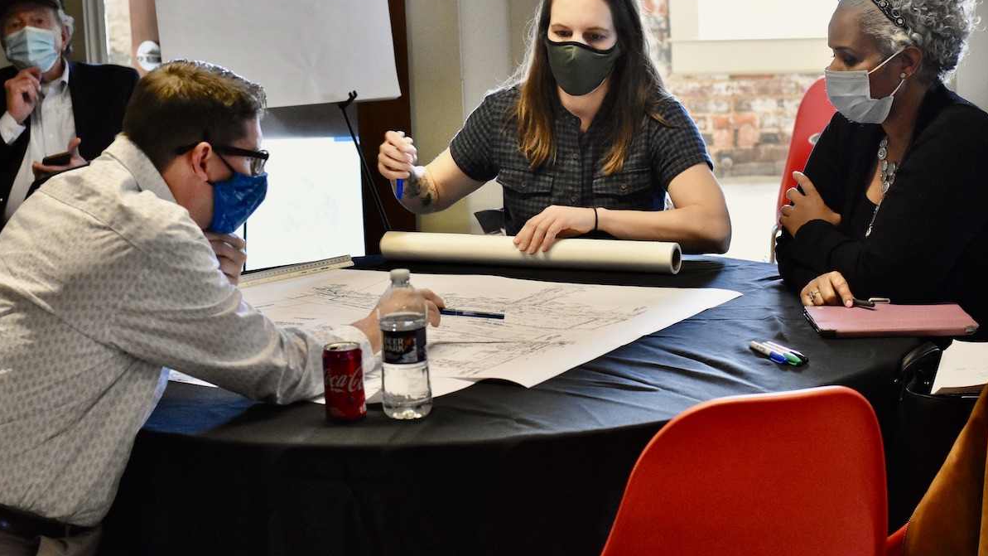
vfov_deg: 15.3
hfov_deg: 26.9
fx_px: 2070
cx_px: 493
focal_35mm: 79
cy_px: 252
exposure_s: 1/160
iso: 4000
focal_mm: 50
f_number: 4.5
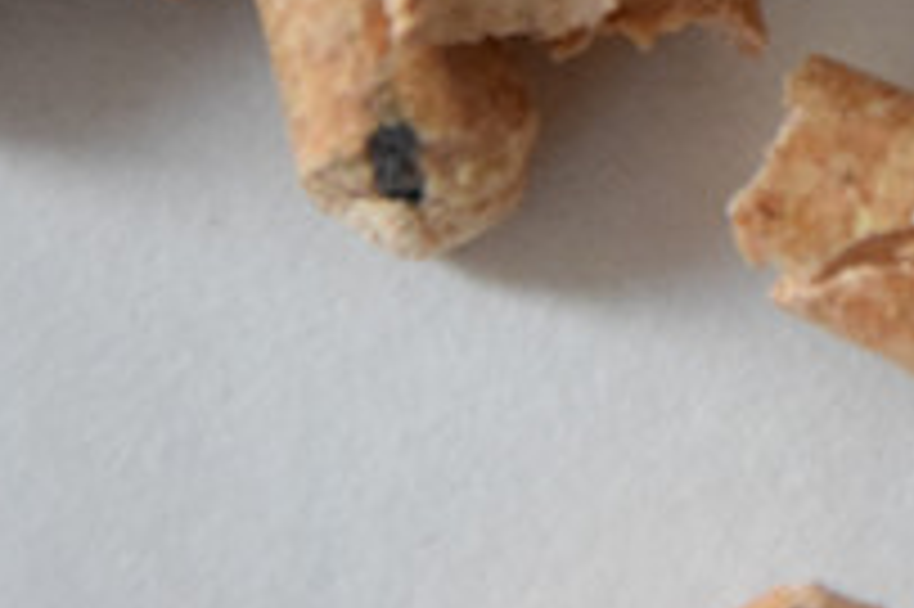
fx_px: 11970
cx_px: 1274
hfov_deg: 4.4
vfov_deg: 2.9
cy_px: -486
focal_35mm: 472
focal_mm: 85
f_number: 5.6
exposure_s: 1/80
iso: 3200
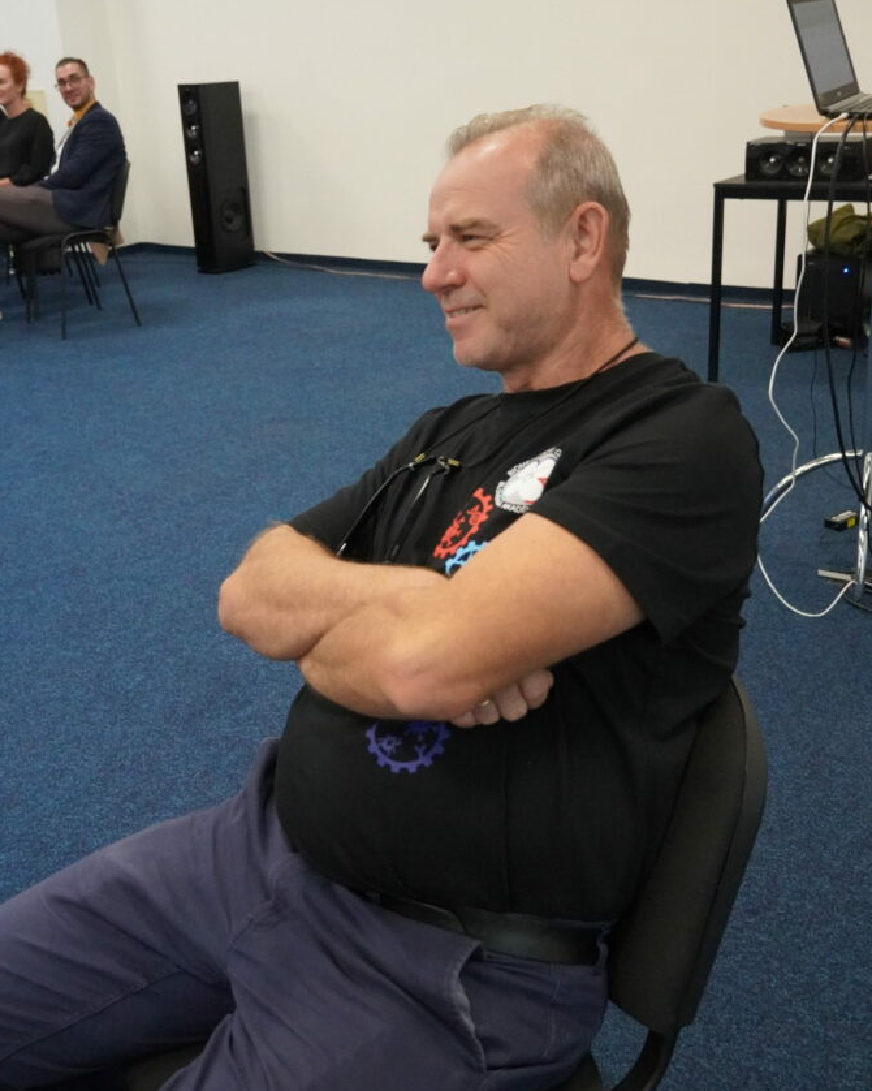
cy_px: 546
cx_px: 431
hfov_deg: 37.7
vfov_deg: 46.2
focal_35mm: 40
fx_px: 1277
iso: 6400
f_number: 4
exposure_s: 1/125
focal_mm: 23
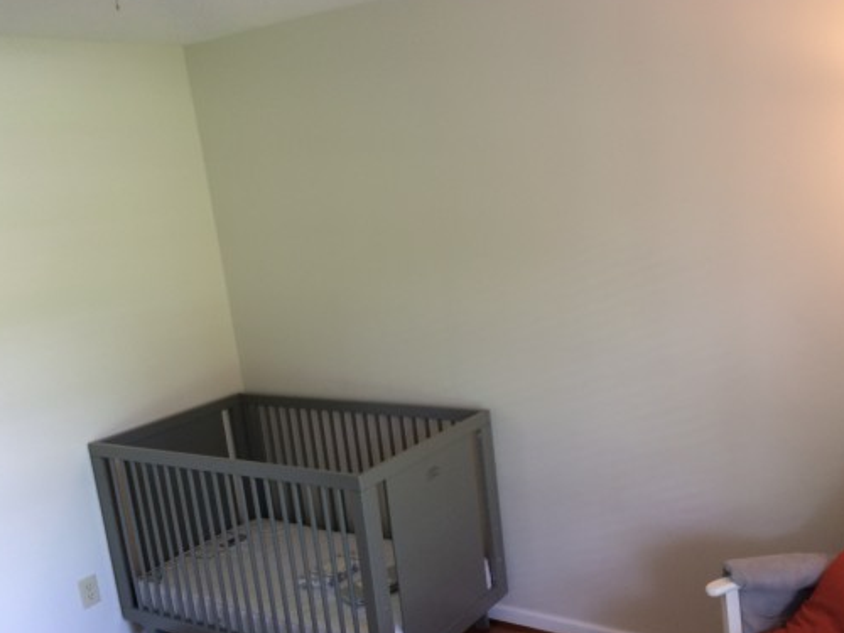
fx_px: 878
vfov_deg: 39.6
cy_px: 356
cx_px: 483
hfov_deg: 51.2
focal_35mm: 36
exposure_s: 1/30
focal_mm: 4.12
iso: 100
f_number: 2.2
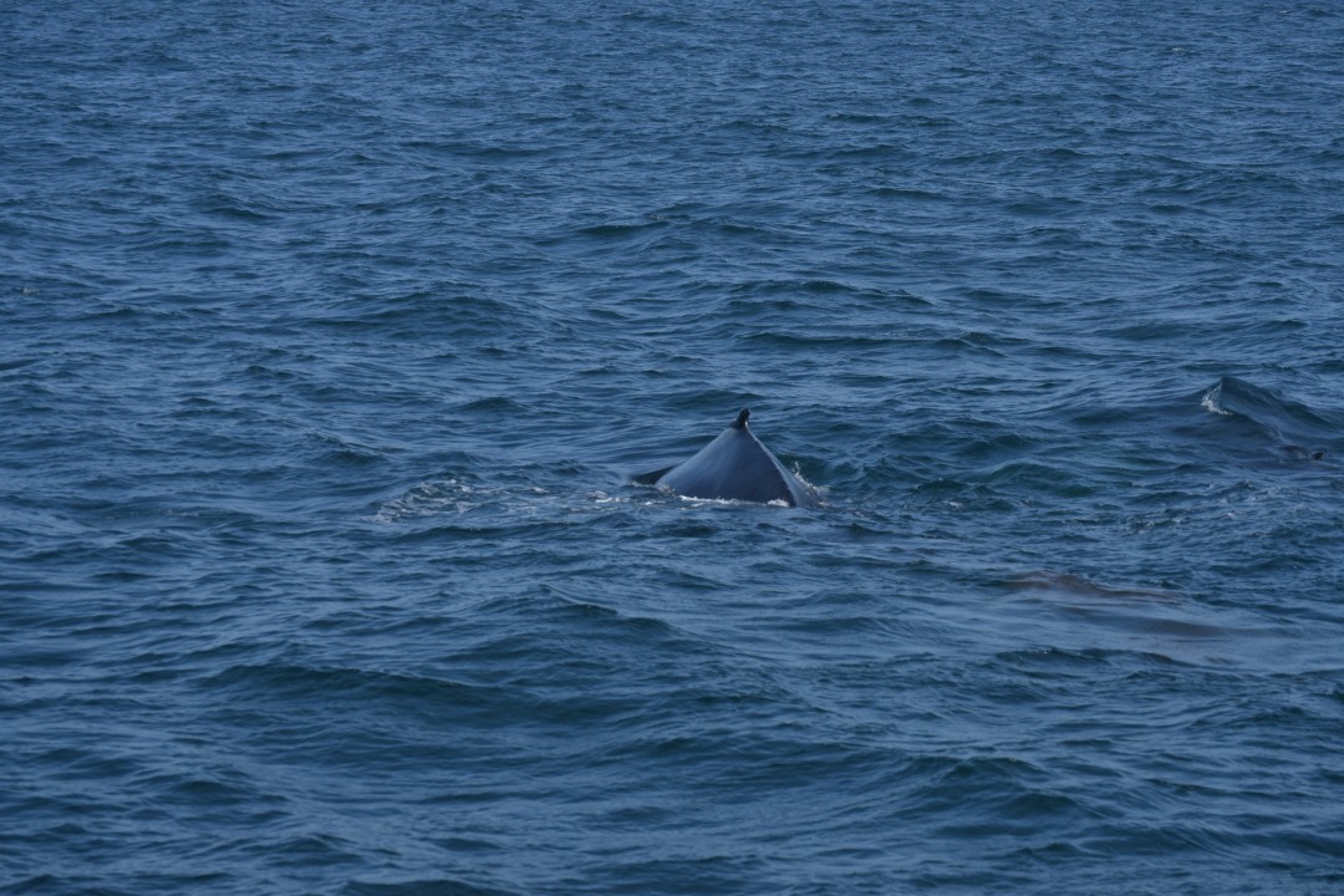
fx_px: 5040
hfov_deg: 15.2
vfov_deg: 10.2
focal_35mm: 135
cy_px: 448
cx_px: 672
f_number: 5.6
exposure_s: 1/1600
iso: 200
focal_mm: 90
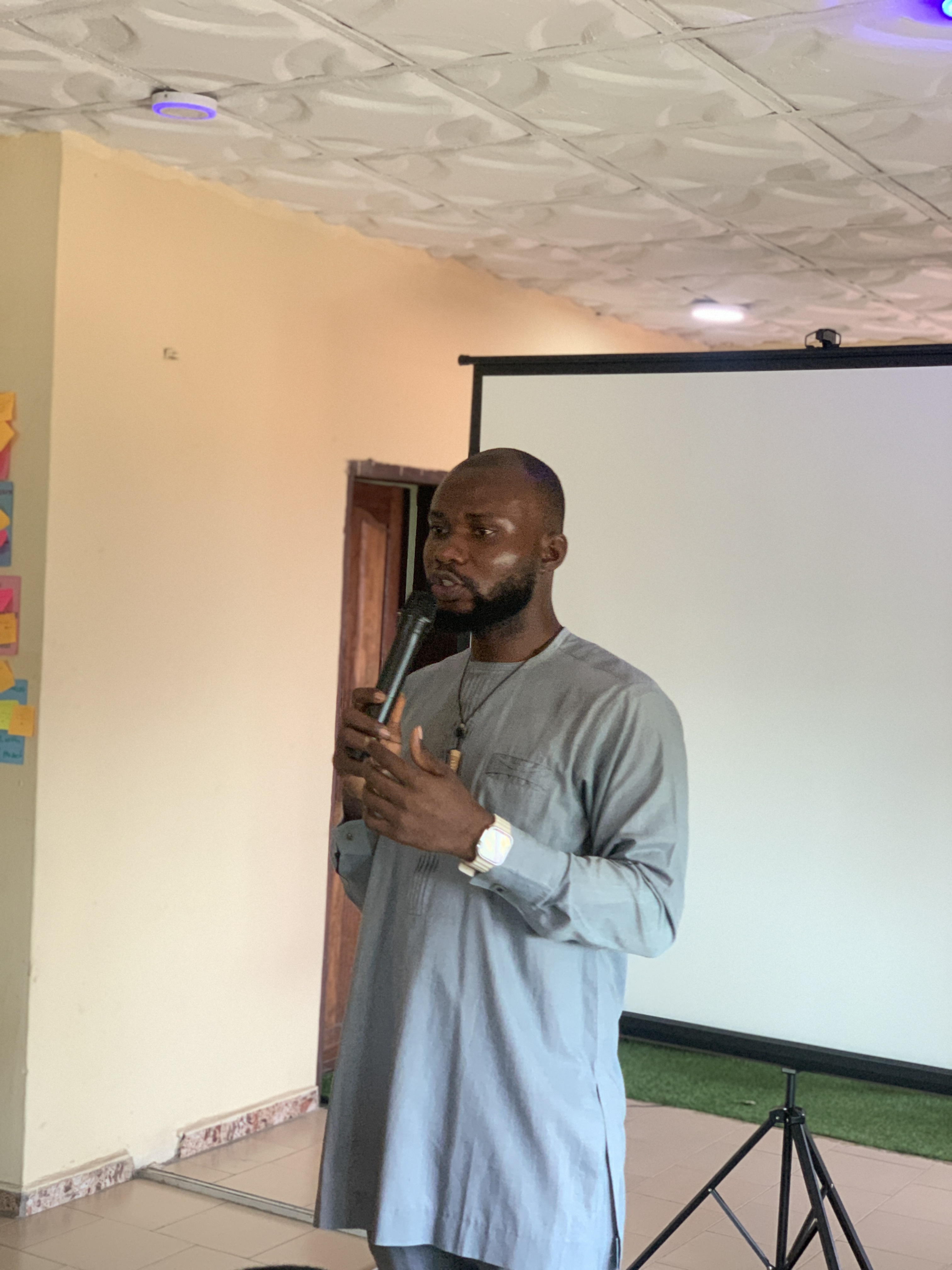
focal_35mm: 52
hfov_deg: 28.0
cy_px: 635
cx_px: 476
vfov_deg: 36.8
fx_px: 1907
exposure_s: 1/60
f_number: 2.4
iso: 250
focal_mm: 6
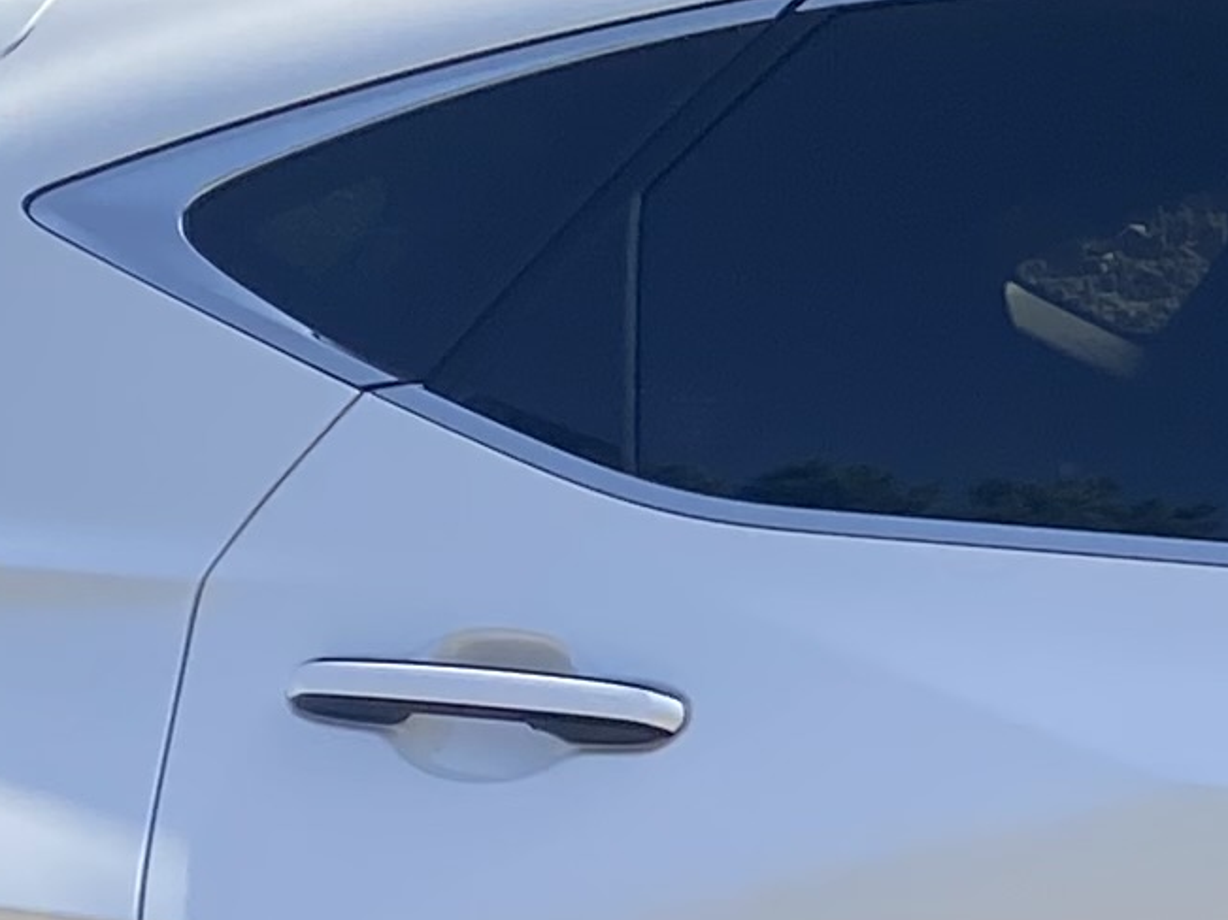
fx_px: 5710
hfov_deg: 11.2
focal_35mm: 161
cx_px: 2420
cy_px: 1246
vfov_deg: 9.0
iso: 32
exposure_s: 1/1727
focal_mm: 4.25
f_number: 1.8
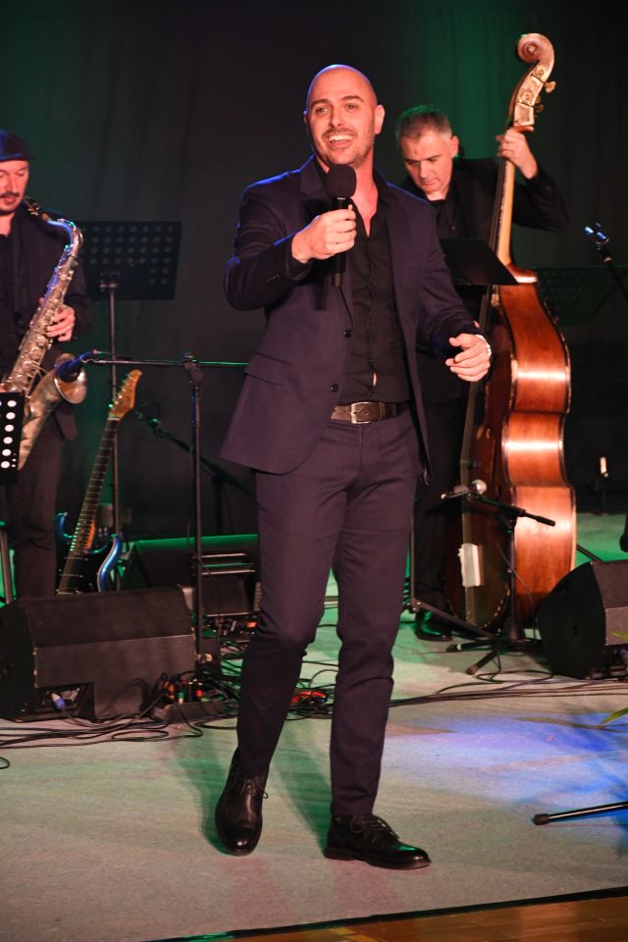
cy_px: 471
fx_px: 3925
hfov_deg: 9.1
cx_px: 314
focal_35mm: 150
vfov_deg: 13.7
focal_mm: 100
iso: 2500
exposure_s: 1/125
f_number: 5.6
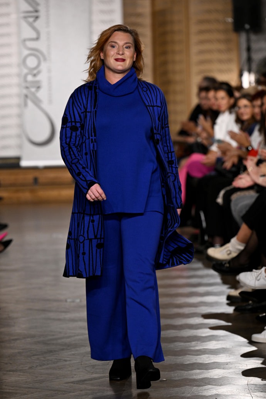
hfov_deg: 6.9
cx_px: 133
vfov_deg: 10.3
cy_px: 200
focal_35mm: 200
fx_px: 2216
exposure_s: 1/320
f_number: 5
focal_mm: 200
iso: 2000
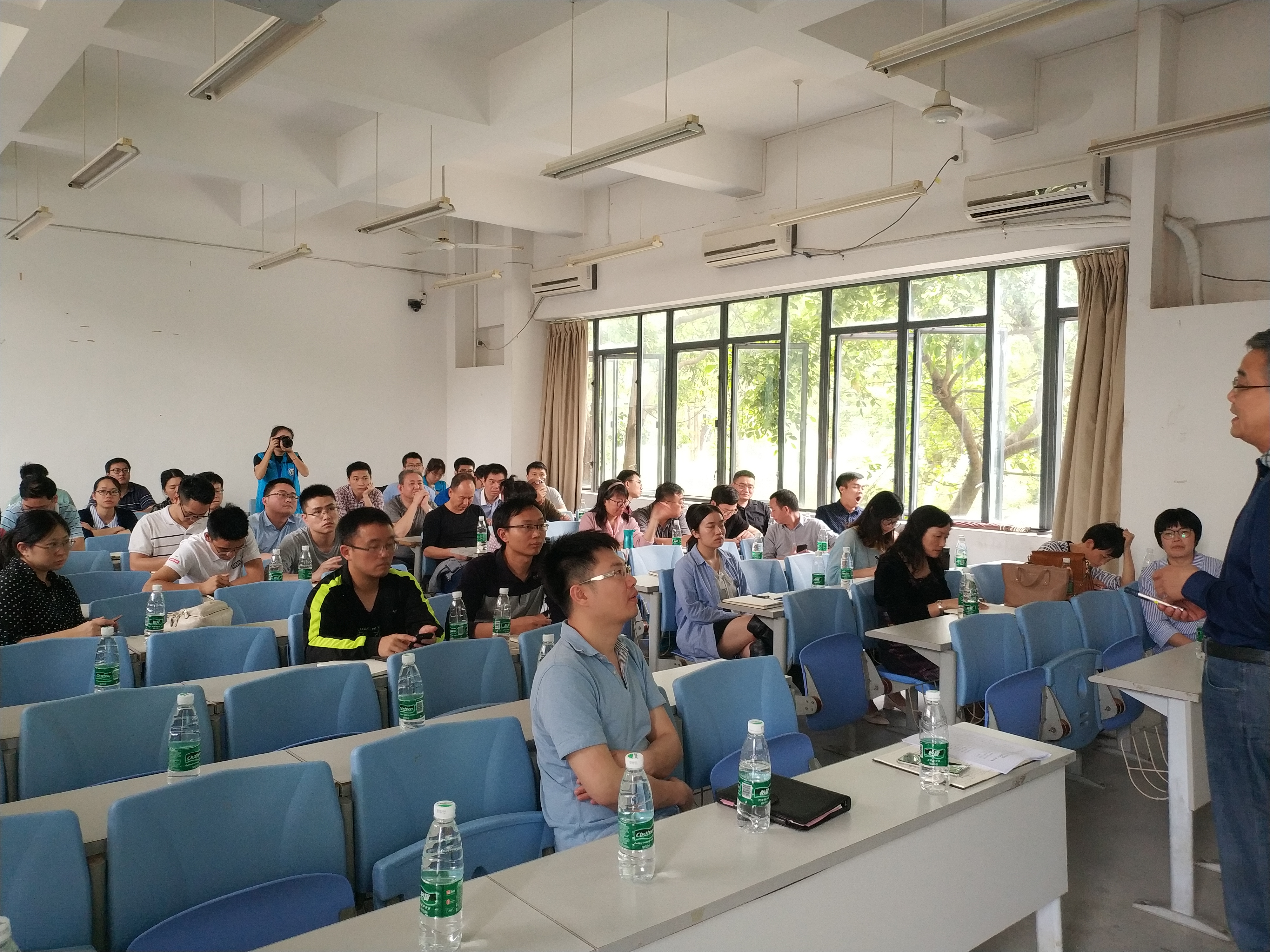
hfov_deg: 56.8
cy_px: 476
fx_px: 1174
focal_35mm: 32
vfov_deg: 44.2
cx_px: 635
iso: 293
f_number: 2
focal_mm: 4.5
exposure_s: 1/25
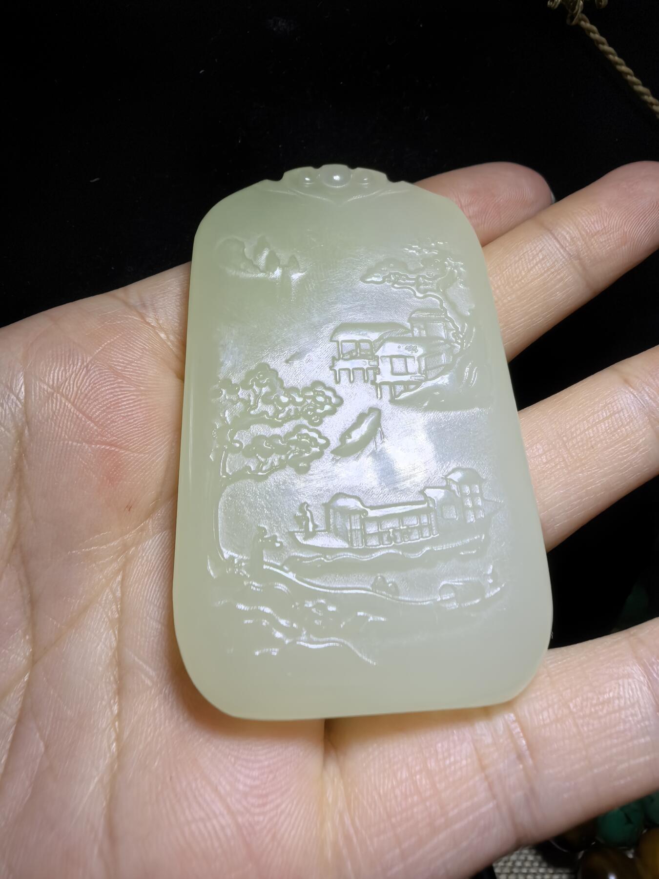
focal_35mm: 27
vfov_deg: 65.3
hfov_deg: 51.4
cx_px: 330
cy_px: 440
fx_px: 685
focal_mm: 1.95
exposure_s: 1/379
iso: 50
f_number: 2.2
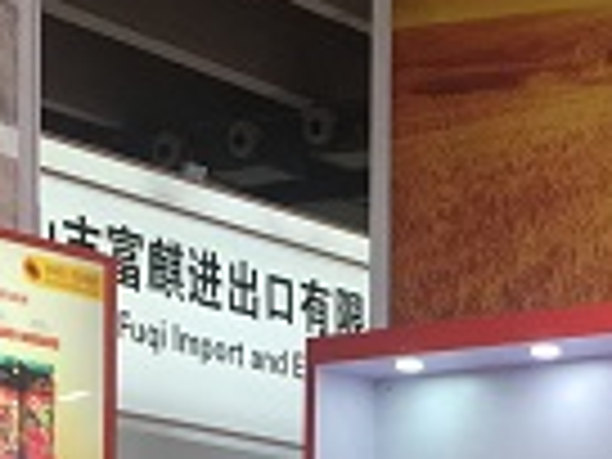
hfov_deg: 13.6
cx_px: 446
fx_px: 2564
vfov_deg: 9.6
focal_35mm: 145
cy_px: 909
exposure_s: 1/100
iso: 40
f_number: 2.2
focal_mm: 4.15
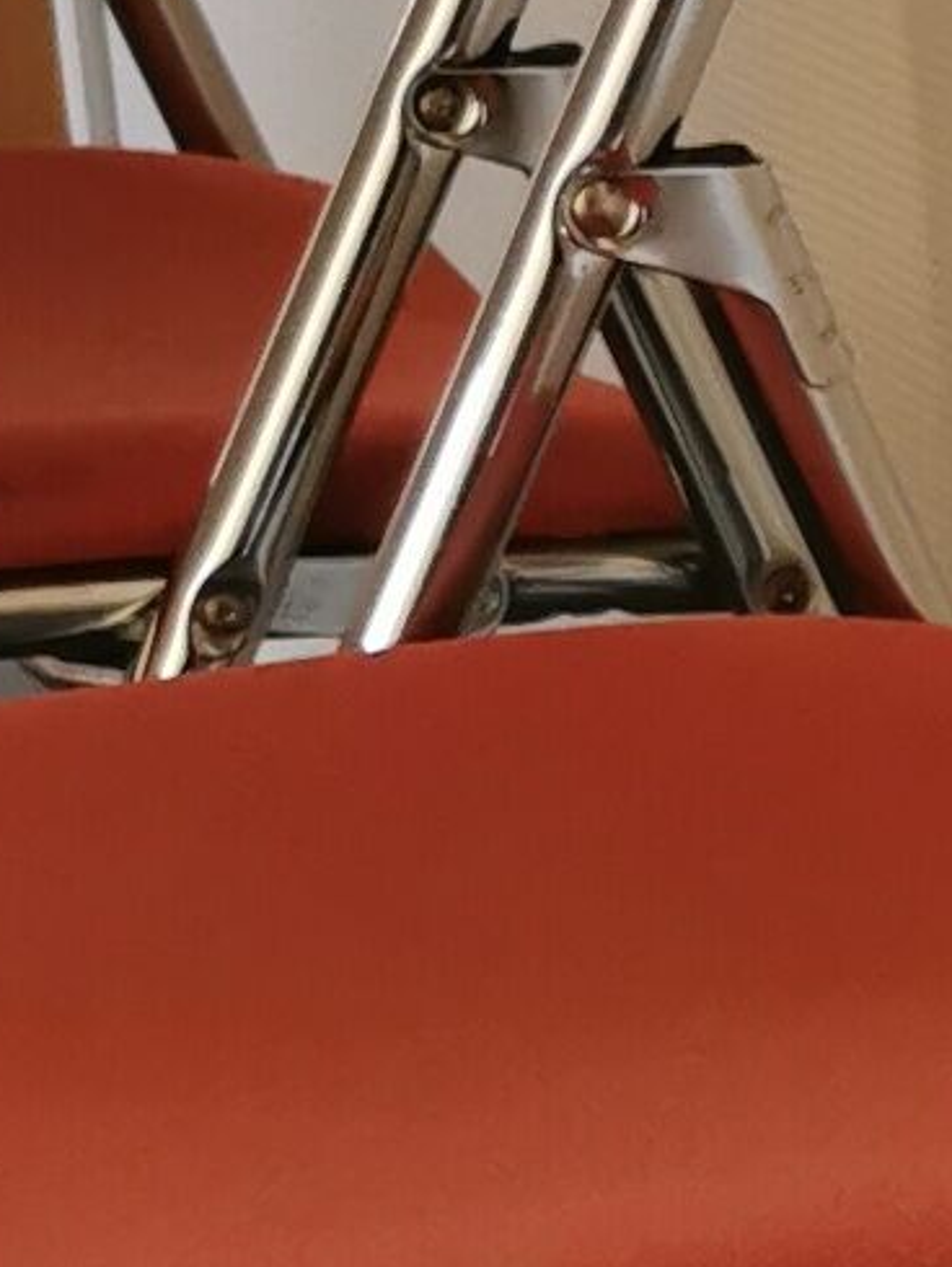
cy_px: 1453
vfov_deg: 9.7
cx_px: 2548
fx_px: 7364
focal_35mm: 201
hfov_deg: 6.9
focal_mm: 5.58
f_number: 1.8
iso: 200
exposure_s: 1/100
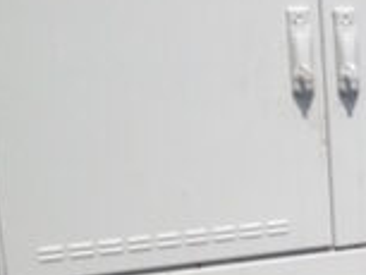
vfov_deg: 10.4
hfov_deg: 13.1
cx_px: 577
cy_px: 292
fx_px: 1492
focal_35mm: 141
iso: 64
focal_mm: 4.28
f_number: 2.4
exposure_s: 1/2304
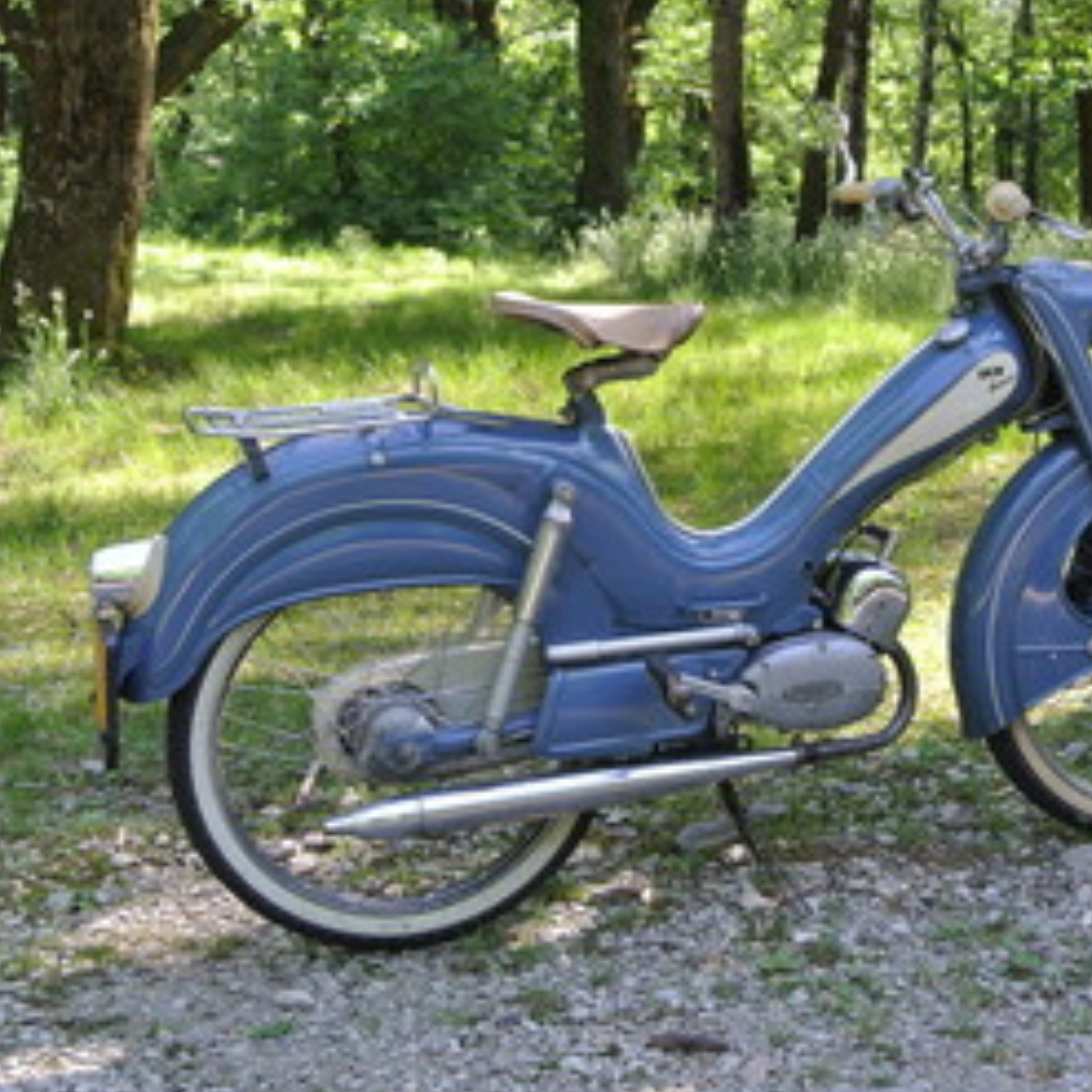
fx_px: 2213
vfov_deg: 27.7
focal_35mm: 62
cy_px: 584
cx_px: 752
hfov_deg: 27.5
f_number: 4.5
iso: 200
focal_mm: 16.9
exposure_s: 1/100
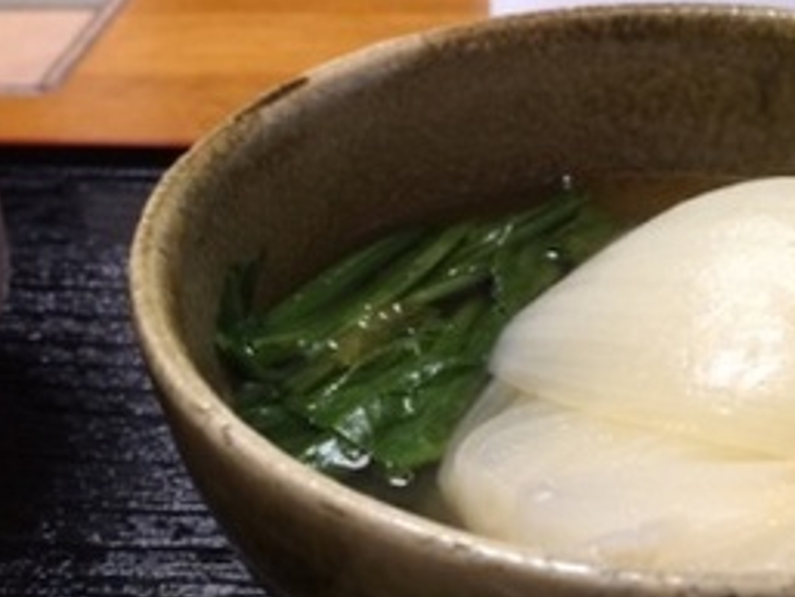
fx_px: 1287
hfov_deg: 34.2
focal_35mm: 56
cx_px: 489
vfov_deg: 25.5
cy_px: 501
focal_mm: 4.12
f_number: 2.2
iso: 100
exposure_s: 1/30
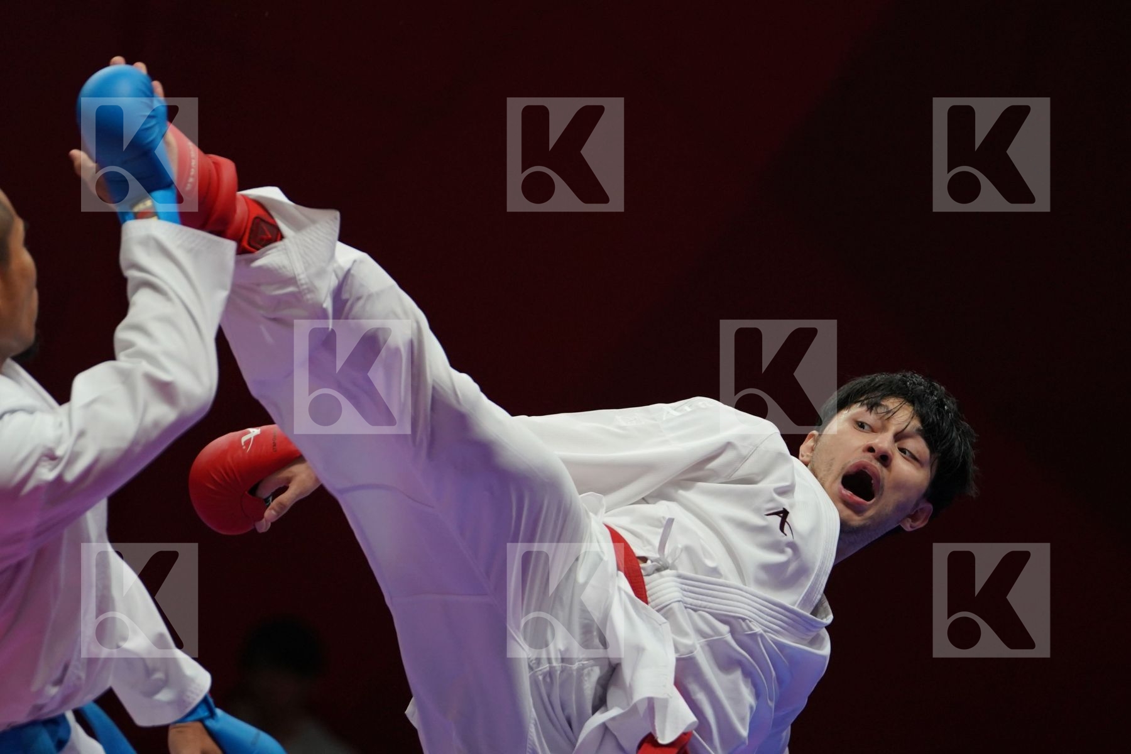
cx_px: 566
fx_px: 12346
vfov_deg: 3.5
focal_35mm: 393
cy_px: 377
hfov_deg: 5.2
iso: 1600
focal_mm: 262
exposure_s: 1/1000
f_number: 4
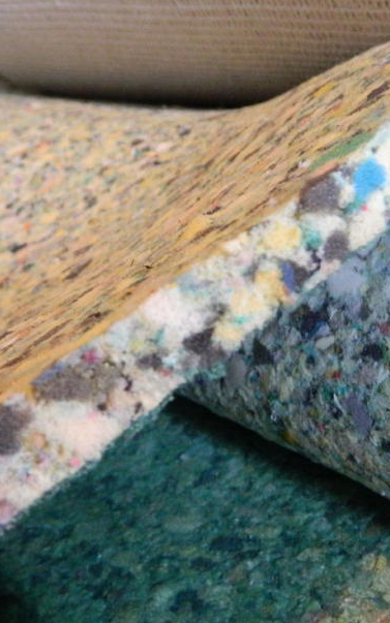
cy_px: 340
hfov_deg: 28.6
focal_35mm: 45
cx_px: 202
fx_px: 765
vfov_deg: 44.3
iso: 450
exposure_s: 1/10
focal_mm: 4.5
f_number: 3.1
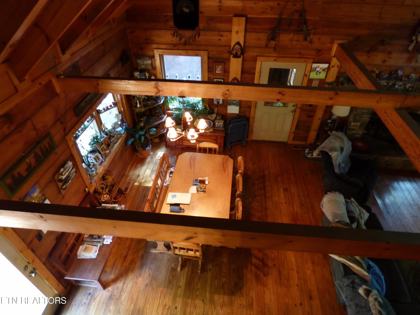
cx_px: 210
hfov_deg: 81.7
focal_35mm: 20
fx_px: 243
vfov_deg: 66.0
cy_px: 158
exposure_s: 1/8
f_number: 2.8
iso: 400
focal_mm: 3.58
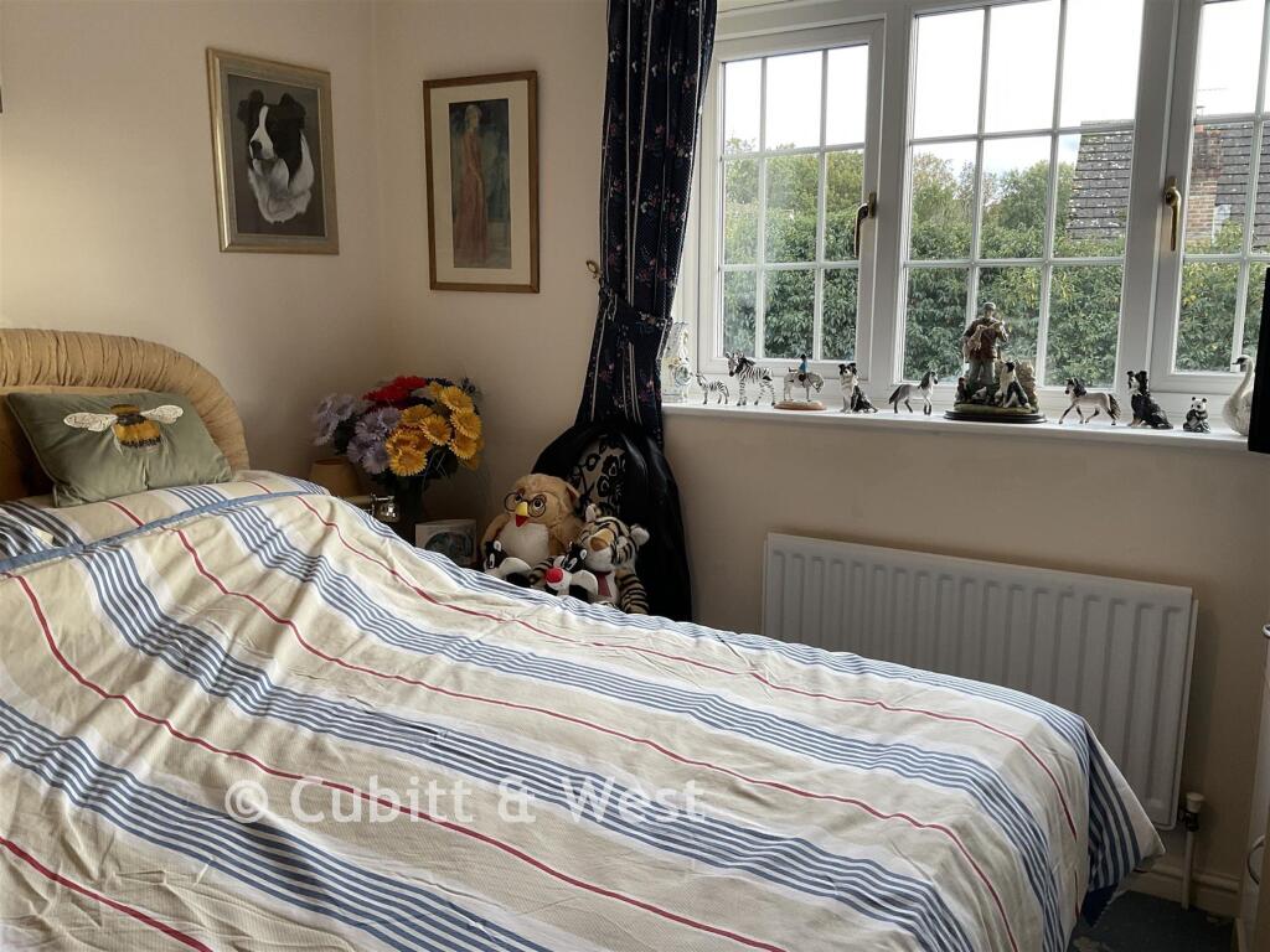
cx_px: 635
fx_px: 1064
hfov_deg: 61.7
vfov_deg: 48.2
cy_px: 476
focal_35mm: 29
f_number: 1.8
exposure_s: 1/100
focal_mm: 3
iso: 40
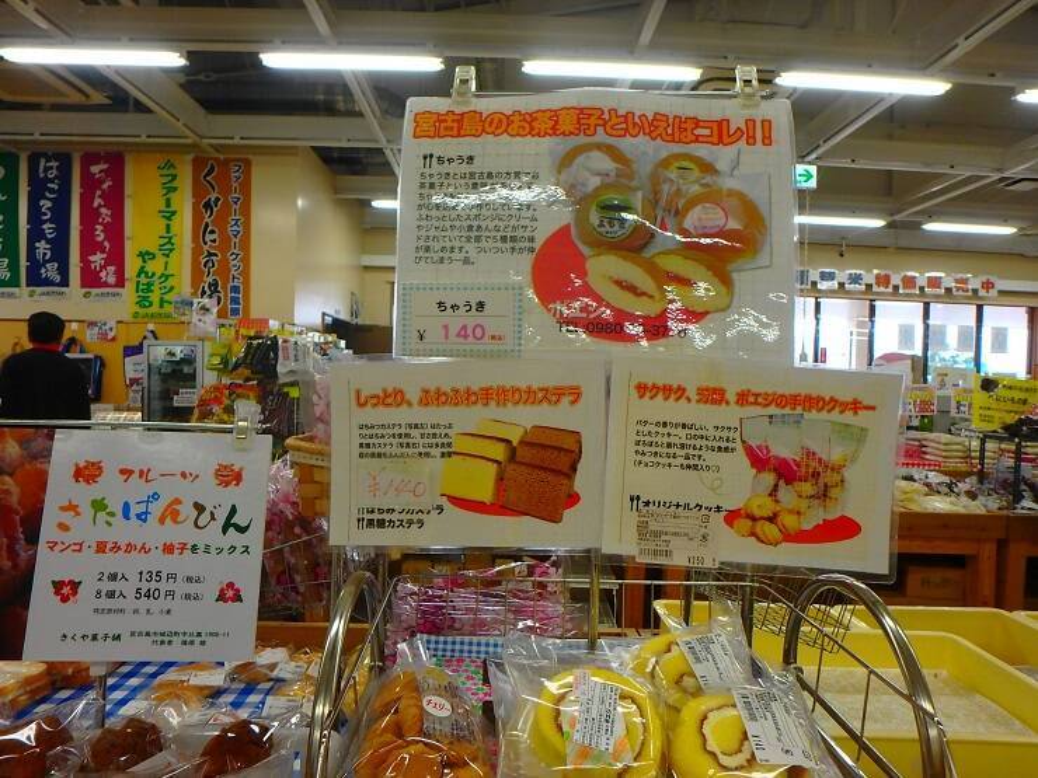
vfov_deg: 63.4
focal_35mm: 21
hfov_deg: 79.0
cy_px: 389
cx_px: 519
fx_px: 630
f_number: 3.5
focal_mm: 3.7
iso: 125
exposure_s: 1/80
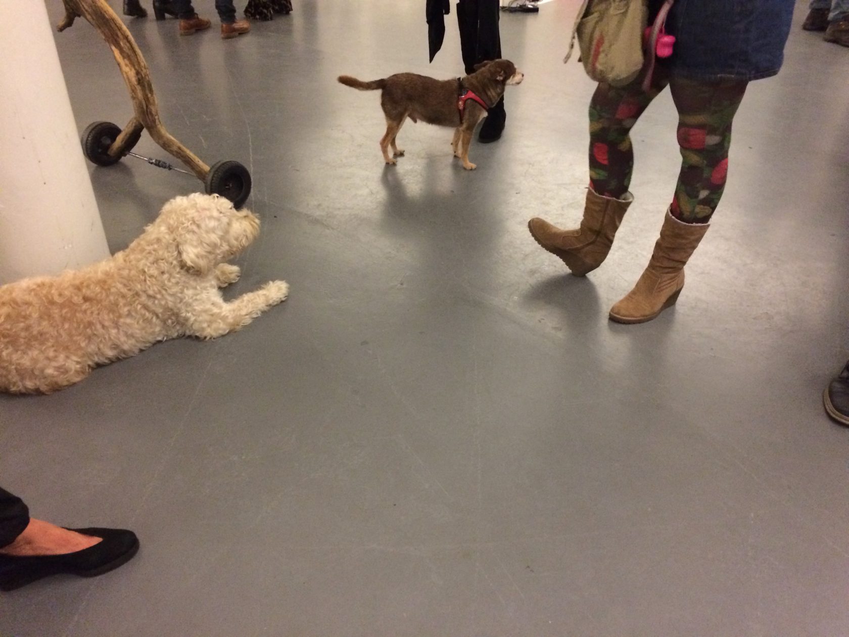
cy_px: 318
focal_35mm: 29
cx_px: 424
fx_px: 711
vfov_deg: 48.2
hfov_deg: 61.7
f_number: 2.2
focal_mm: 4.15
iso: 400
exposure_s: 1/17
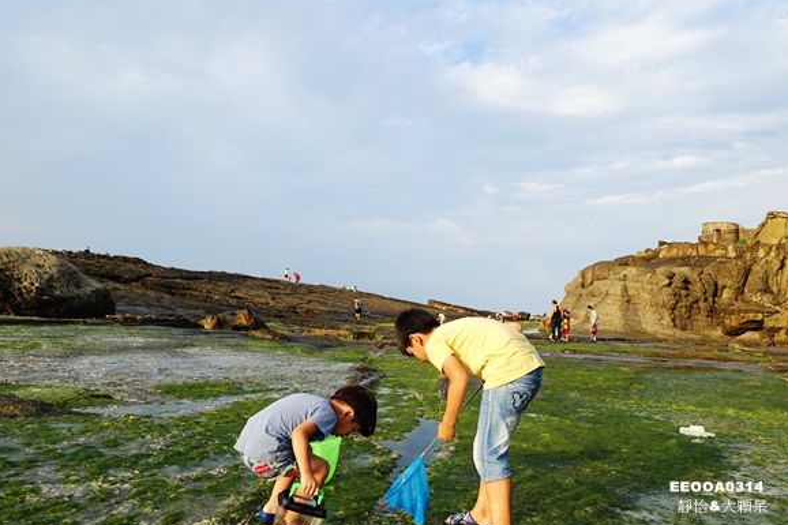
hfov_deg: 67.4
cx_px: 397
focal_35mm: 27
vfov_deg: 47.9
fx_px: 591
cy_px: 282
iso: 125
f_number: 4
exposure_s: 1/320
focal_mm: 8.8
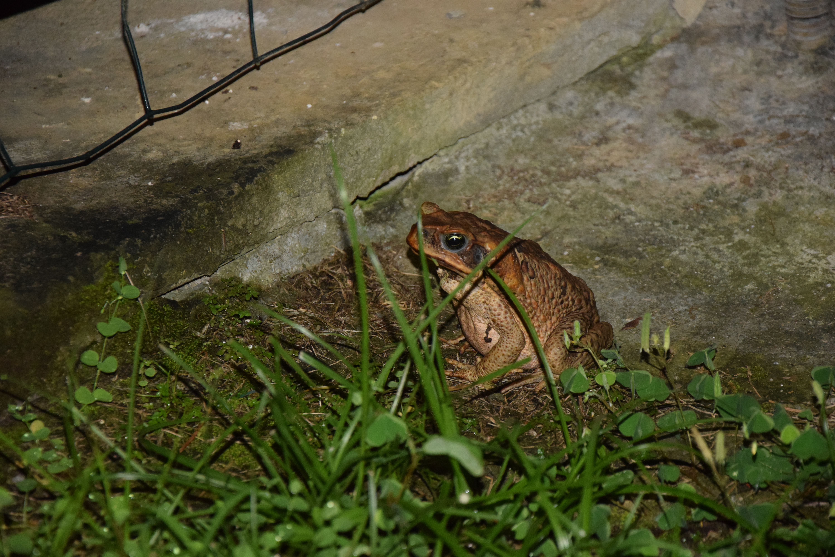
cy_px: 278
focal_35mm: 158
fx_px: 3653
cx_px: 418
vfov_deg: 8.7
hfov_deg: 13.0
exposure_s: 1/60
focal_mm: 105
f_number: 5.6
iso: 3200
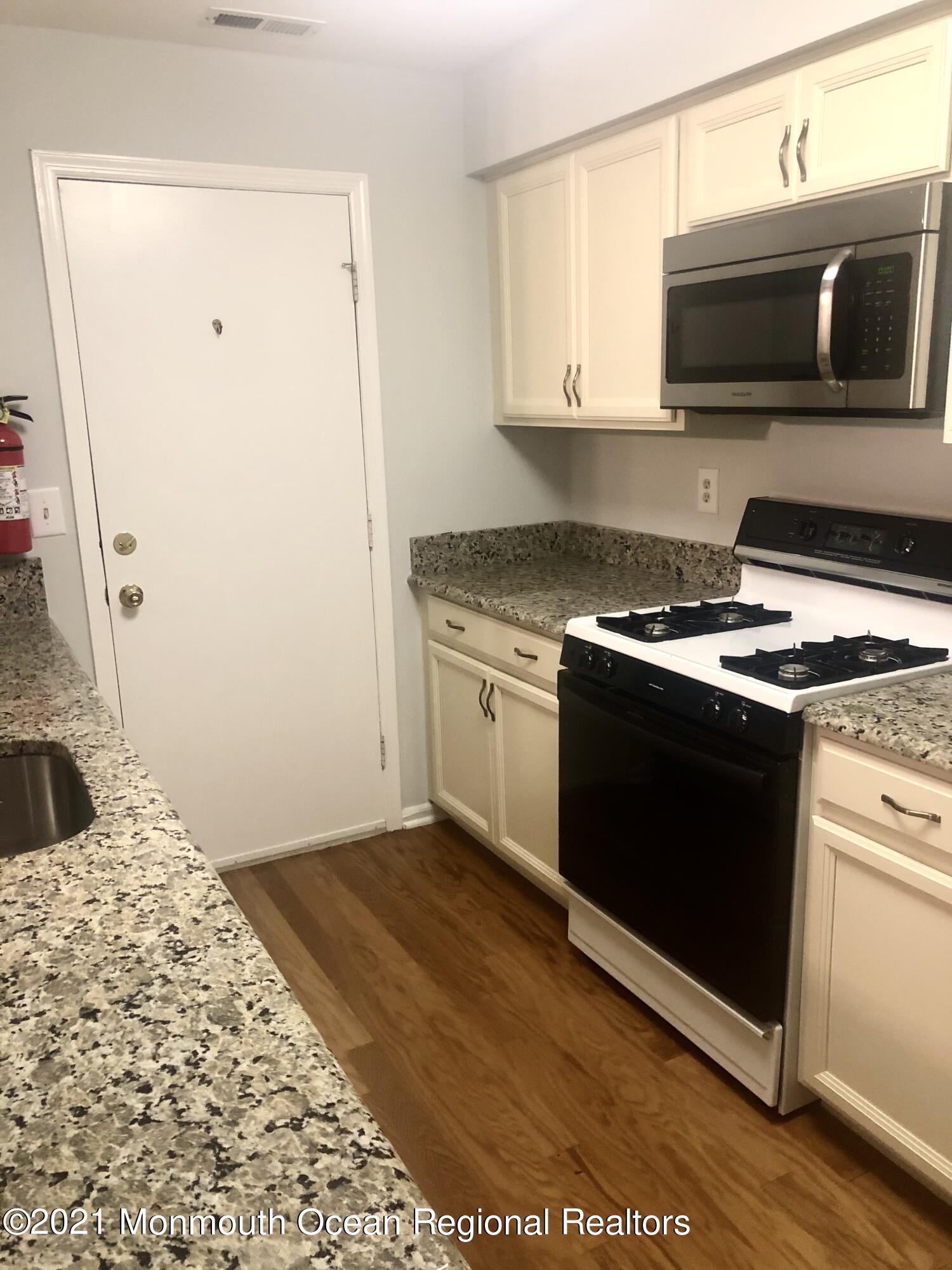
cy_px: 635
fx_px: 1027
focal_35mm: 28
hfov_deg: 49.7
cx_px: 476
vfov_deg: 63.4
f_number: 1.8
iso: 64
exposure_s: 1/15
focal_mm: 4
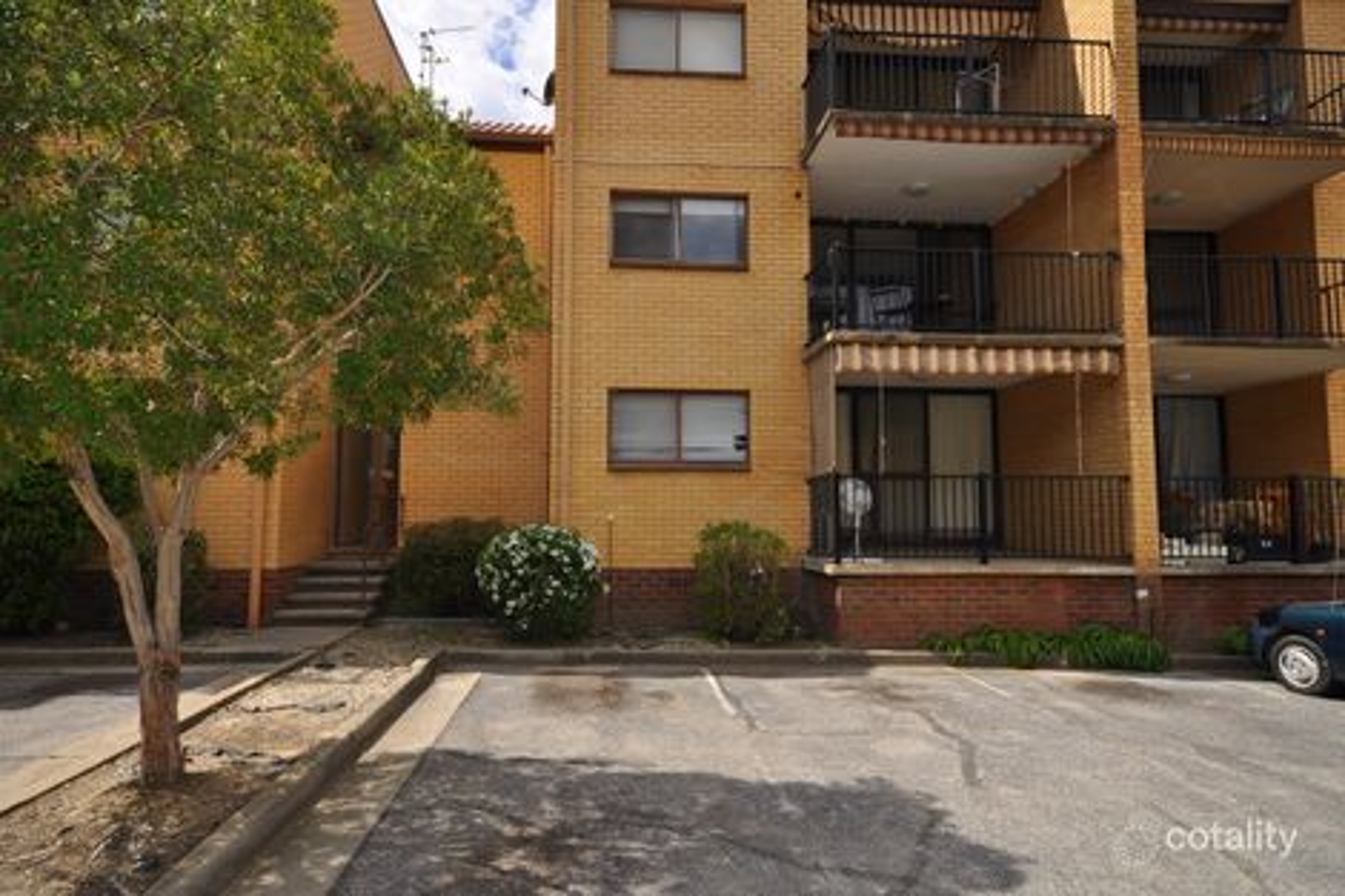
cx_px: 672
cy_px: 448
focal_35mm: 21
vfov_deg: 59.5
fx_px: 784
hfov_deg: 81.2
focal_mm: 14
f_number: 14
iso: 200
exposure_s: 1/200
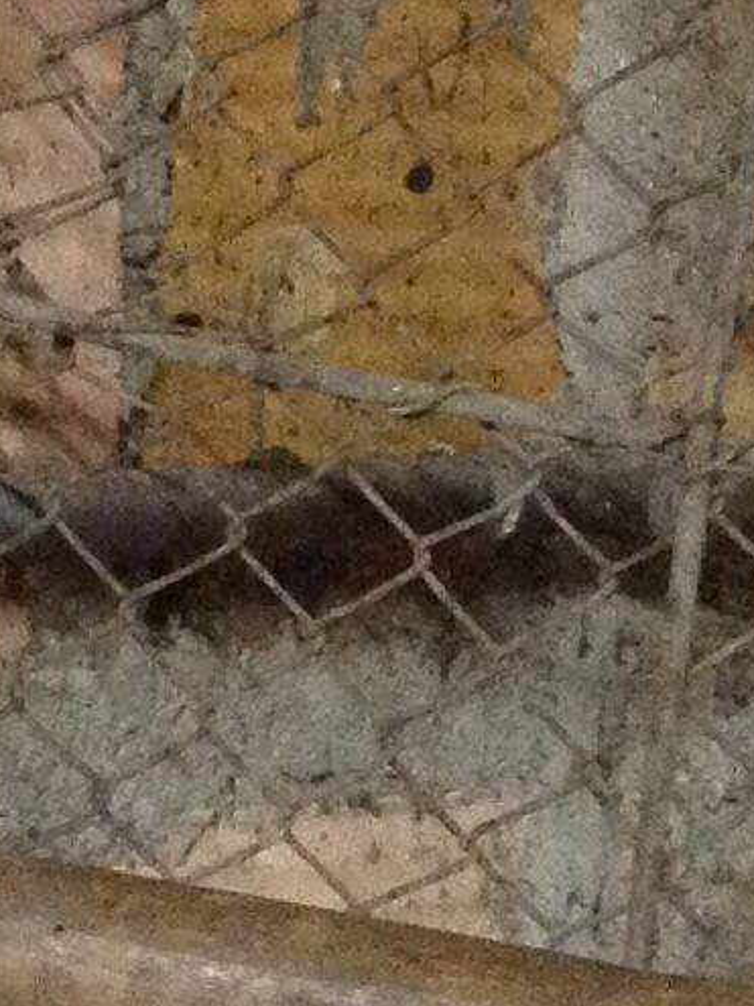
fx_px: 6712
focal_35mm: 231
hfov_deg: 6.4
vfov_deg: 8.4
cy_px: 1447
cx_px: 455
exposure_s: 1/20
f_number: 2.4
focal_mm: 4.28
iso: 320
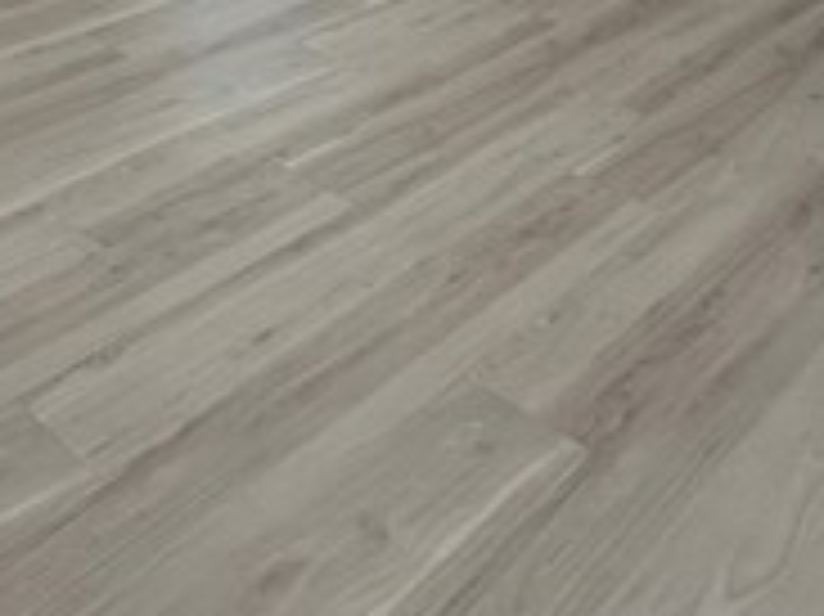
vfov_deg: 23.9
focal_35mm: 49
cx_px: 158
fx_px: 1166
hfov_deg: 37.5
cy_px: -288
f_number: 2.2
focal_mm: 2.22
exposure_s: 1/120
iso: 200
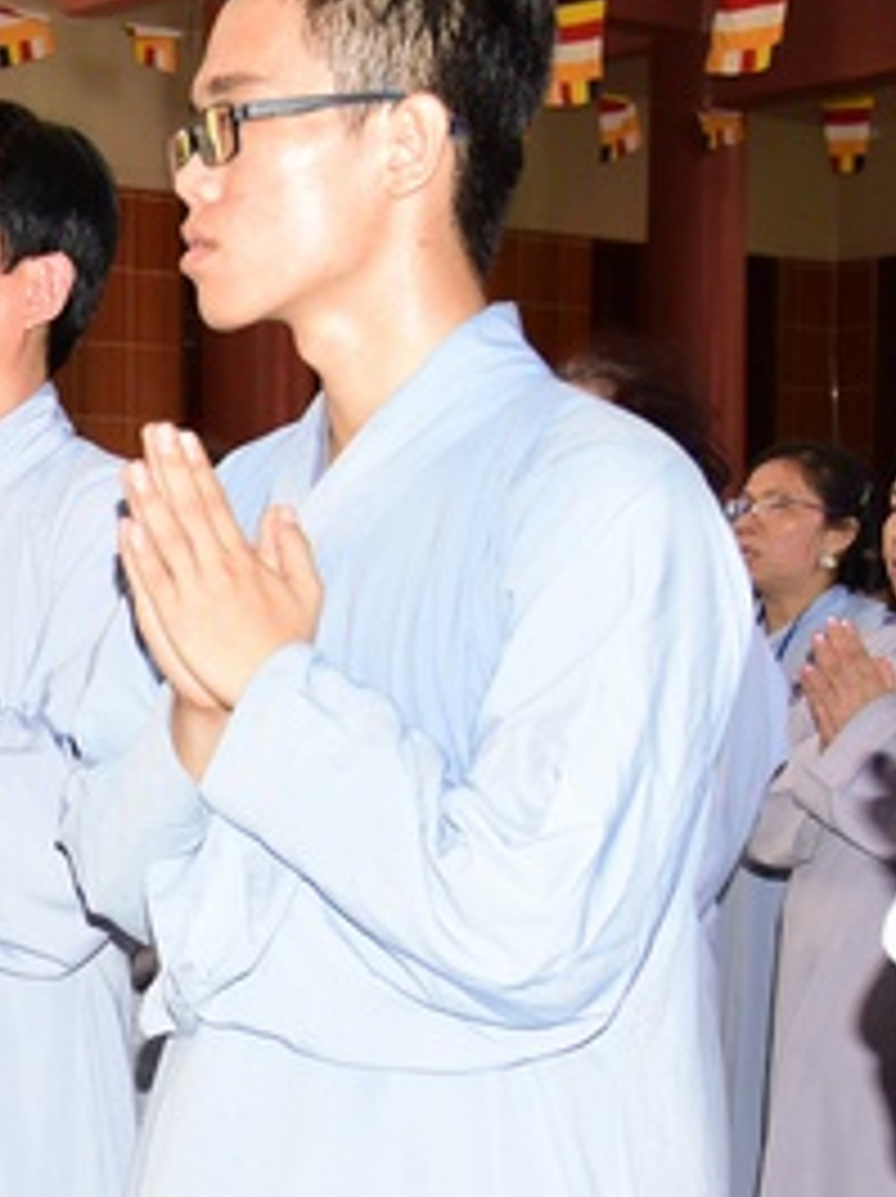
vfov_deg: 24.3
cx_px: -482
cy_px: 842
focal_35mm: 80
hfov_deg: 16.6
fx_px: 2765
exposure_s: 1/60
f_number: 5
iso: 1000
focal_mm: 34
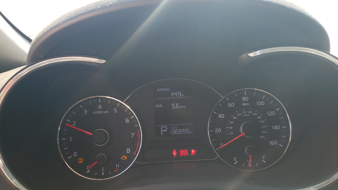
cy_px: 118
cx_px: 169
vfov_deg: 39.9
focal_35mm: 29
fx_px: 260
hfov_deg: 66.1
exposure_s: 1/192
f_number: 1.5
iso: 50
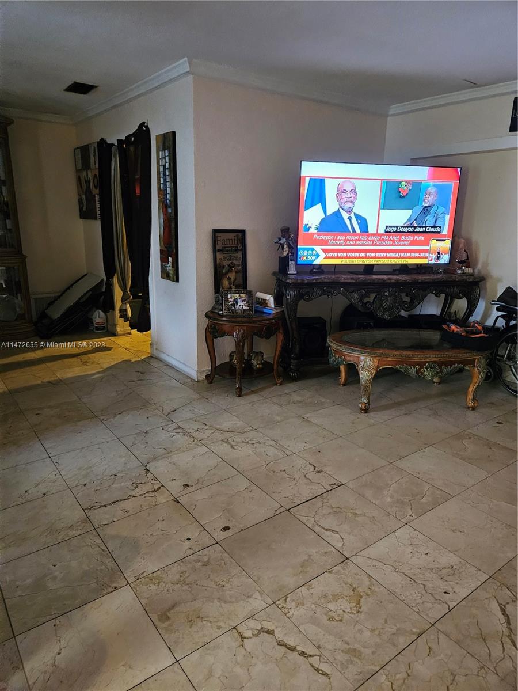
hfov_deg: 58.9
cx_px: 259
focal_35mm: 23
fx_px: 459
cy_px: 346
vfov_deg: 73.9
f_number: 1.8
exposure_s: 1/60
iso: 1250
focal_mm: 5.4
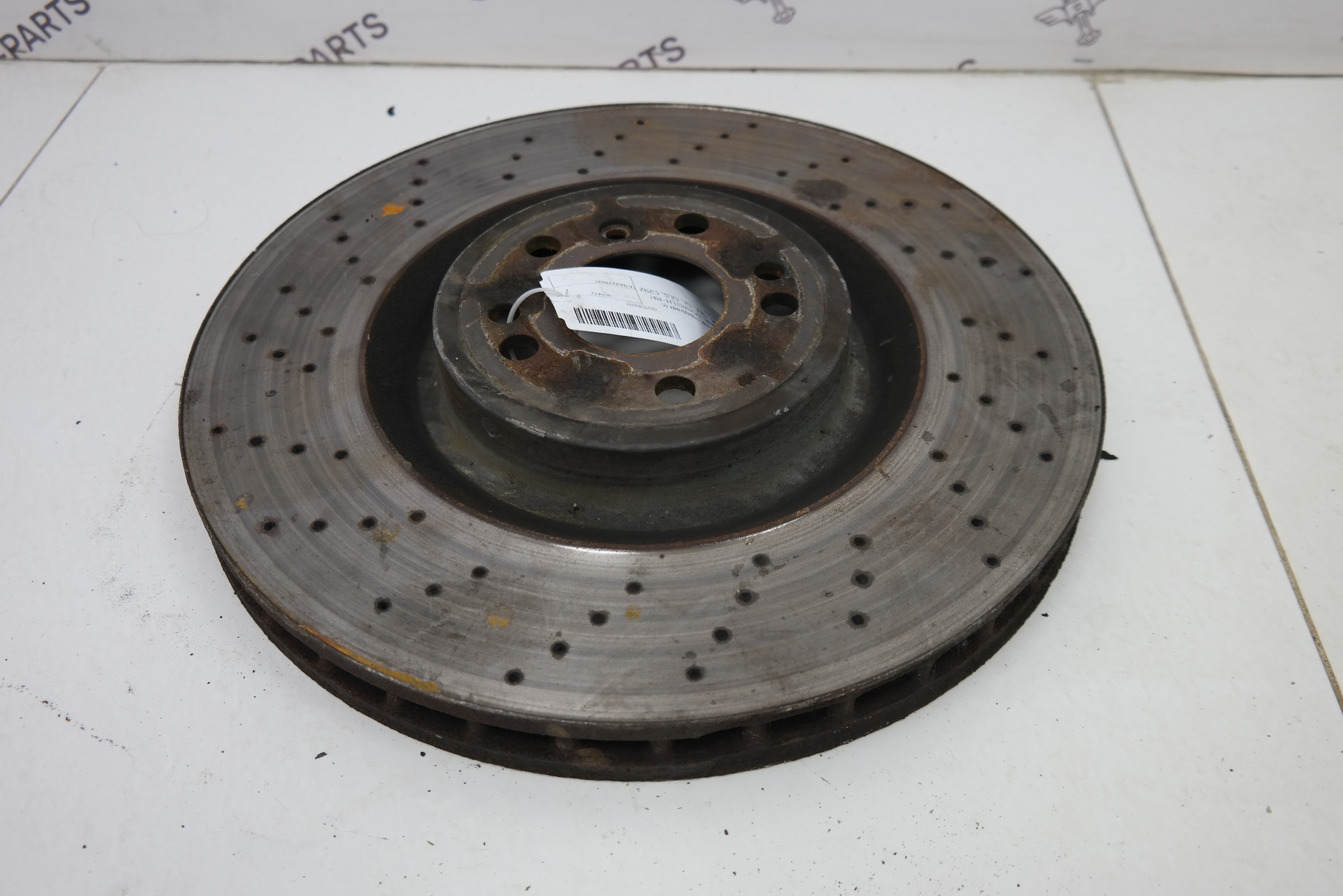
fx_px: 1119
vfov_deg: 43.6
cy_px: 448
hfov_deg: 61.9
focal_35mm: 30
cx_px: 672
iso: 200
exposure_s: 1/40
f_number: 3.5
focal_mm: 20
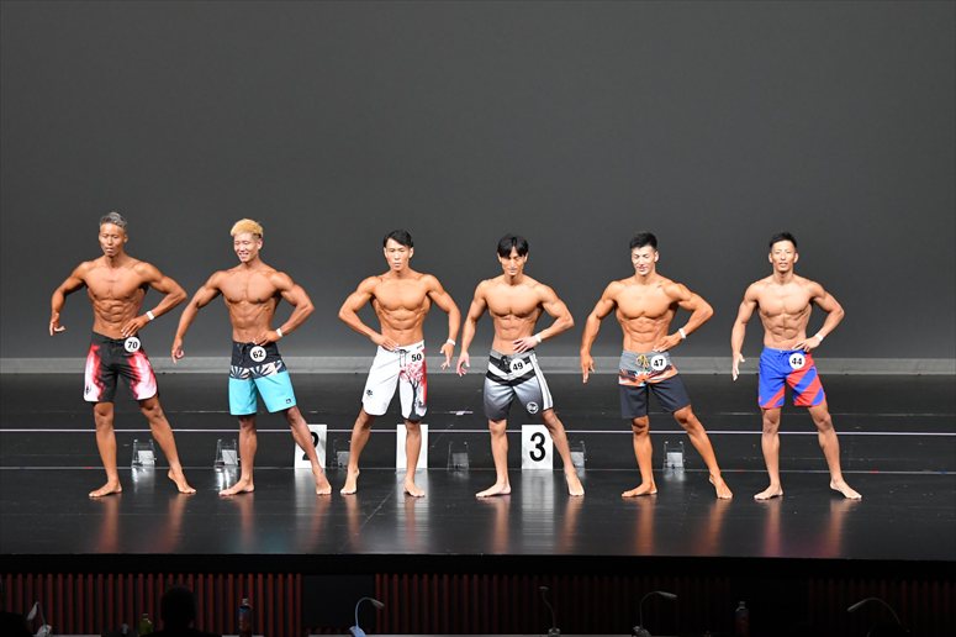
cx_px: 478
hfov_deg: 13.7
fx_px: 3981
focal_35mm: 150
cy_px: 318
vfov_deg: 9.1
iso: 4000
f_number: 5.6
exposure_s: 1/400
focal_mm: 100
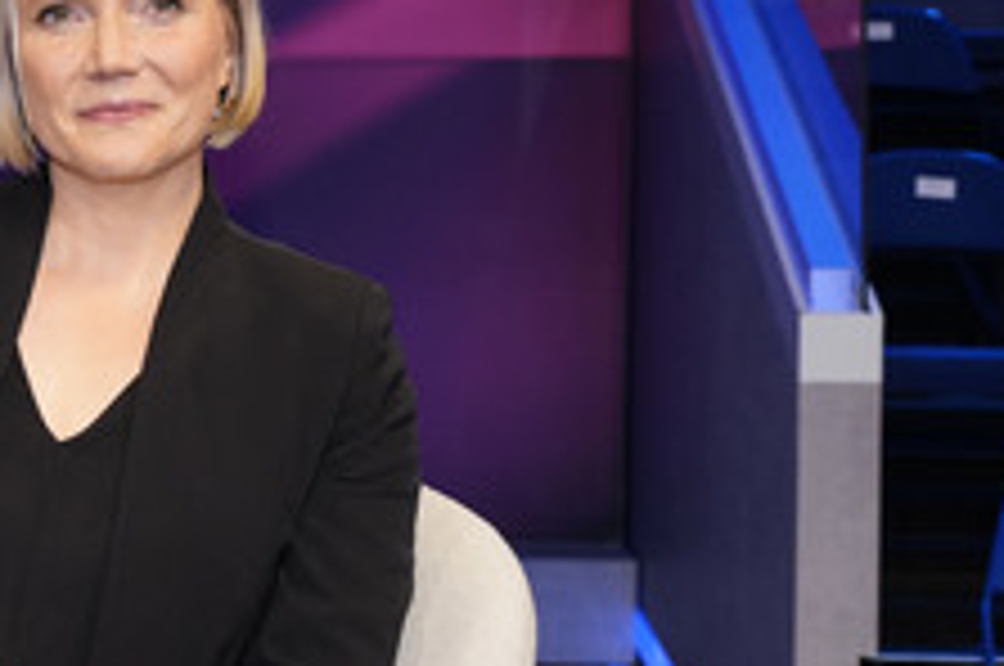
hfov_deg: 22.3
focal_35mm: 89
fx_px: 2478
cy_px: 468
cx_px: 70
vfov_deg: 15.3
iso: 2000
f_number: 5
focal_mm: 44
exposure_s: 1/160
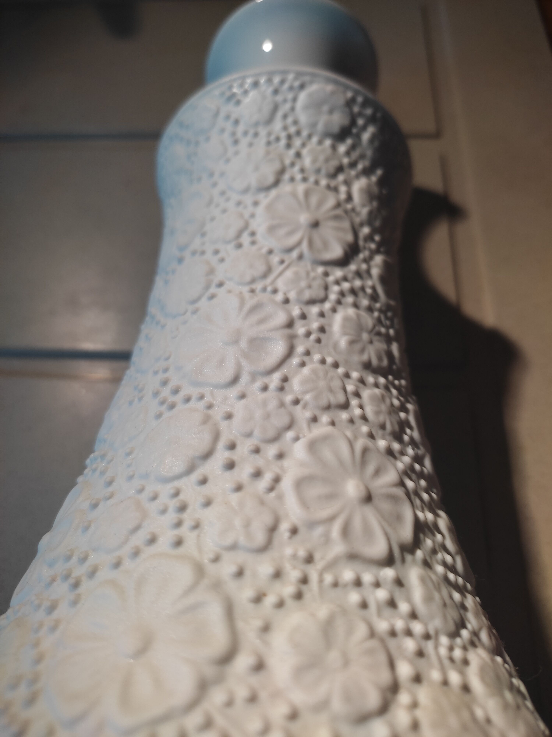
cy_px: 368
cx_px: 276
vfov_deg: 67.3
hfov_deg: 53.1
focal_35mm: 26
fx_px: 553
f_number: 1.79
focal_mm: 4.74
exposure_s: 1/33
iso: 259
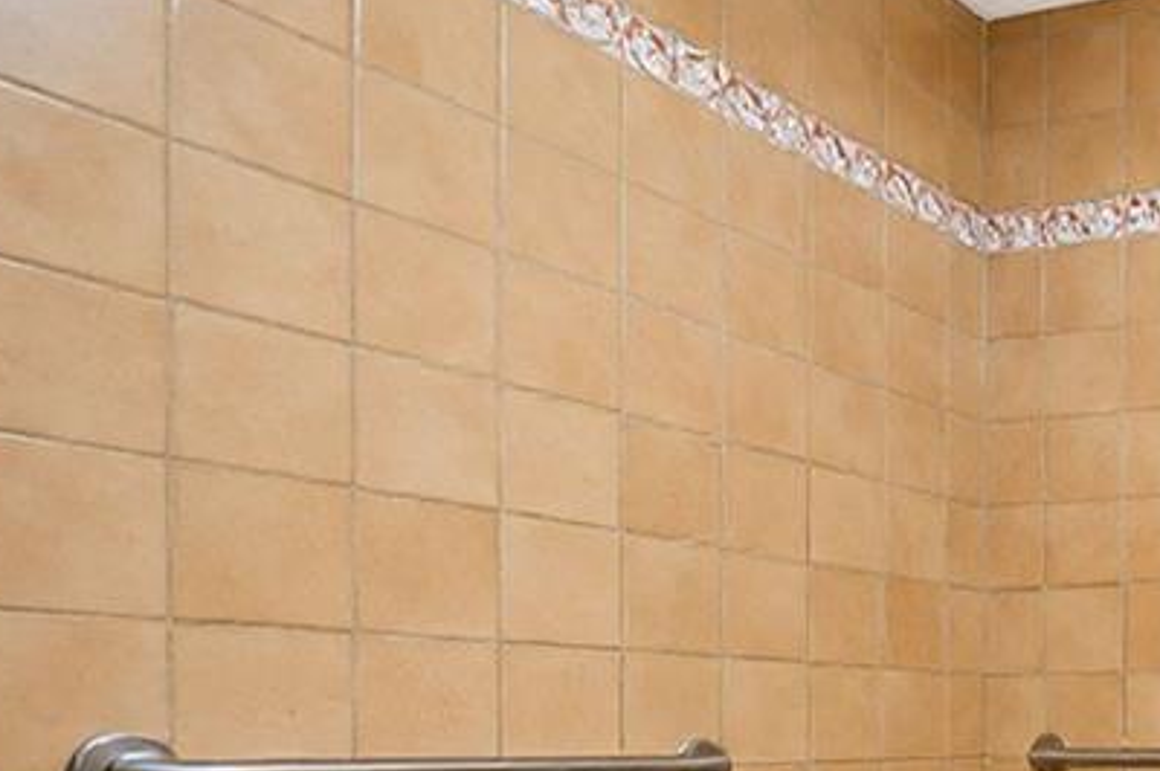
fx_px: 1361
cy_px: 771
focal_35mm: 42
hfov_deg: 35.0
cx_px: 1441
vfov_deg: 29.5
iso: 50
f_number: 4
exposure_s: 1/6
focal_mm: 16.5
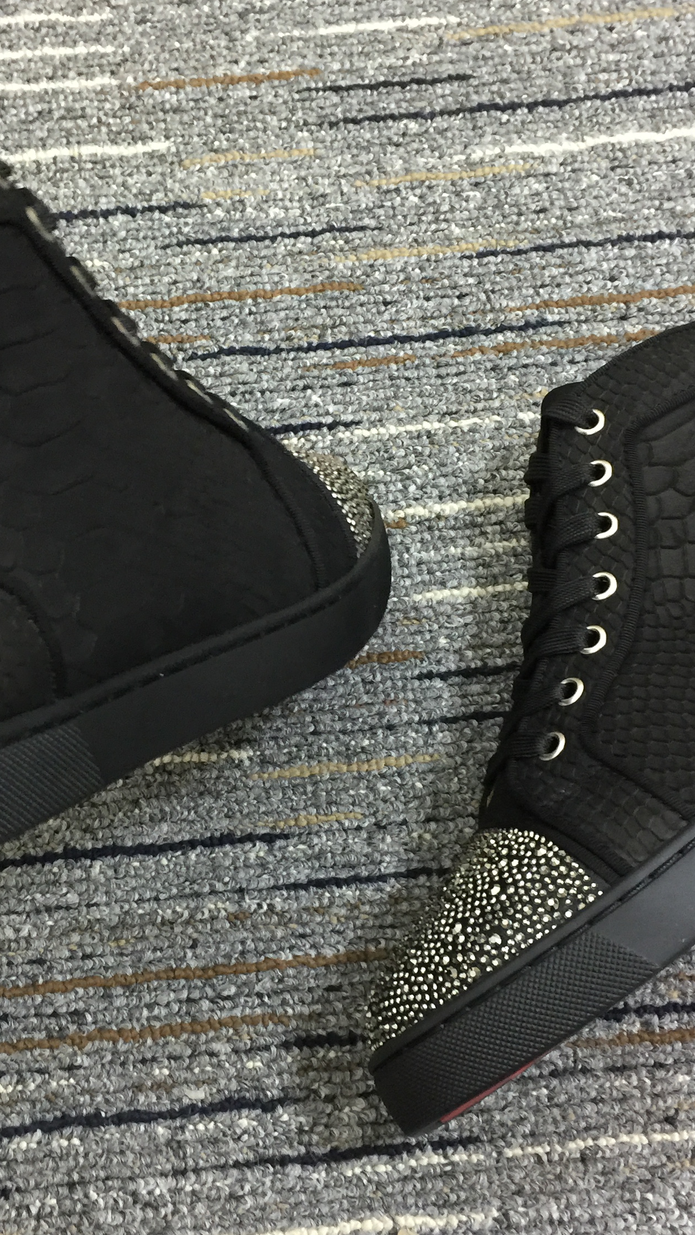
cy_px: 604
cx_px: 287
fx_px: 1507
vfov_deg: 44.6
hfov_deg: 25.9
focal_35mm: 46
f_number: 2.2
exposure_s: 1/10
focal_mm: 4.15
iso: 125
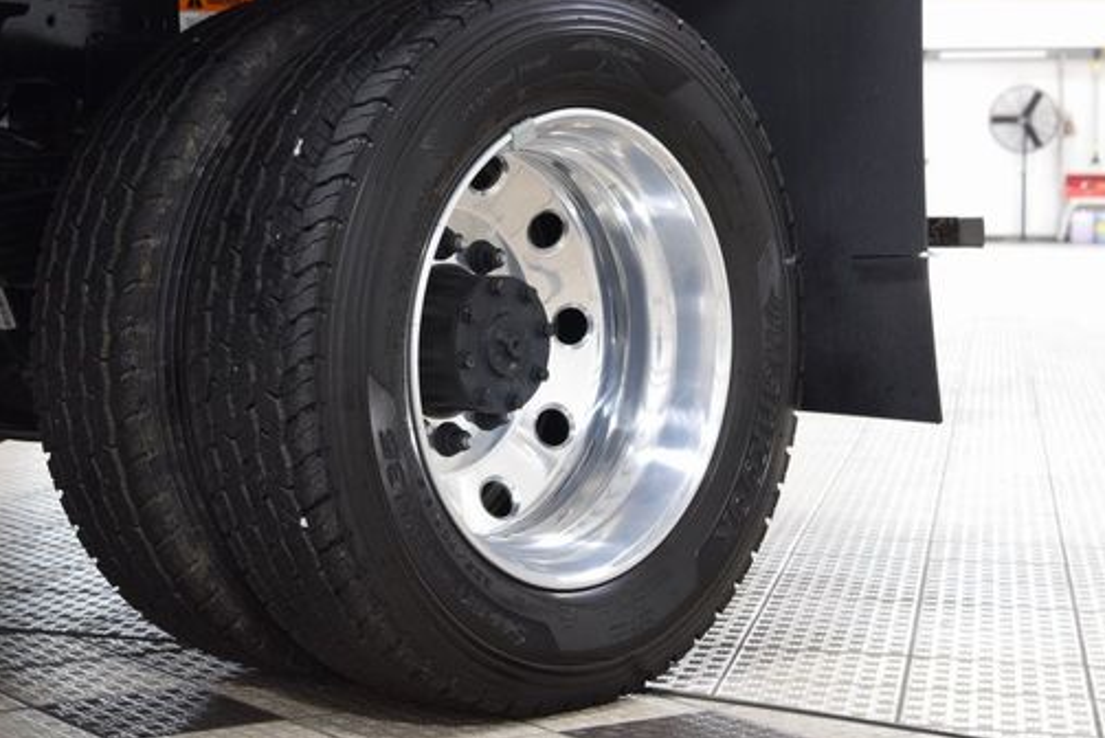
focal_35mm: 84
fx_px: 2580
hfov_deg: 24.1
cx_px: 420
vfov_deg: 16.3
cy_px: 309
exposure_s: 1/15
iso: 1250
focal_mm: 44
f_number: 6.3
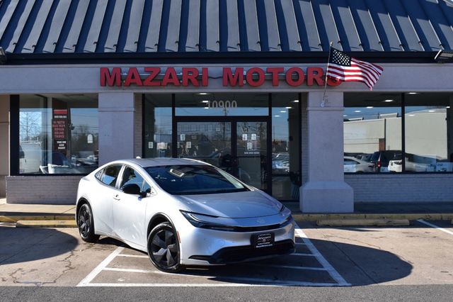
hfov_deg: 43.6
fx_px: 566
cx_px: 226
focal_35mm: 45
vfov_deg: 29.8
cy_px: 151
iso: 400
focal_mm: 30
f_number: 11
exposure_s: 1/400
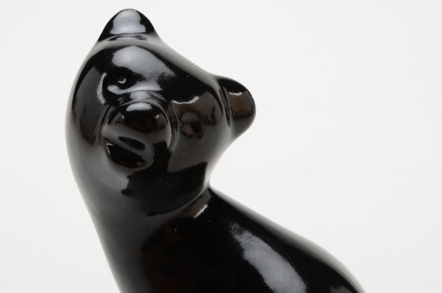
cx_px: 221
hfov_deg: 24.7
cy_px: 146
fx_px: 1011
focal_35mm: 82
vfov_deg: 16.5
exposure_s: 1/160
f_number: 22
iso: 100
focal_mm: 55
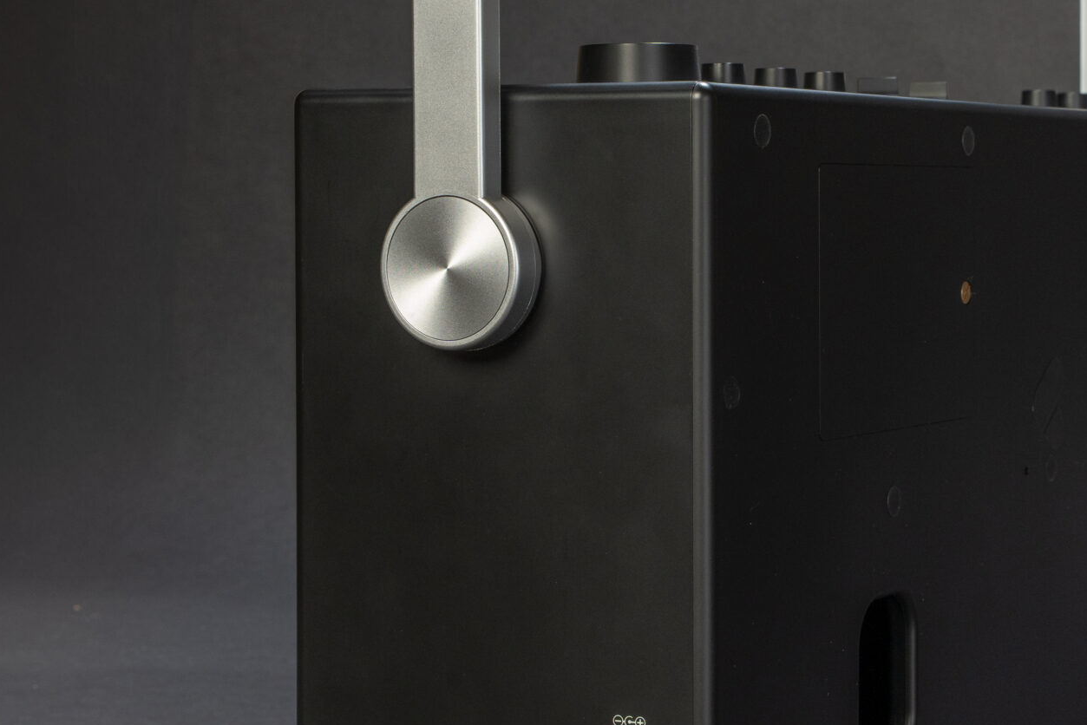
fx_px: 2899
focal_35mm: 96
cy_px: 303
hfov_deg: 21.1
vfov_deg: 14.3
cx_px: 814
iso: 500
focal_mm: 47
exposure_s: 1/60
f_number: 13
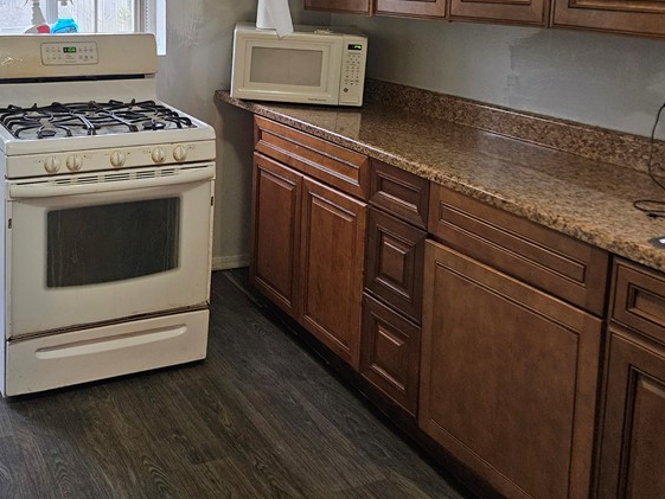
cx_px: 198
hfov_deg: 43.8
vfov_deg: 33.2
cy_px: 87
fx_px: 807
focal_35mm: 42
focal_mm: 5.4
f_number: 1.8
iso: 640
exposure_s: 1/60
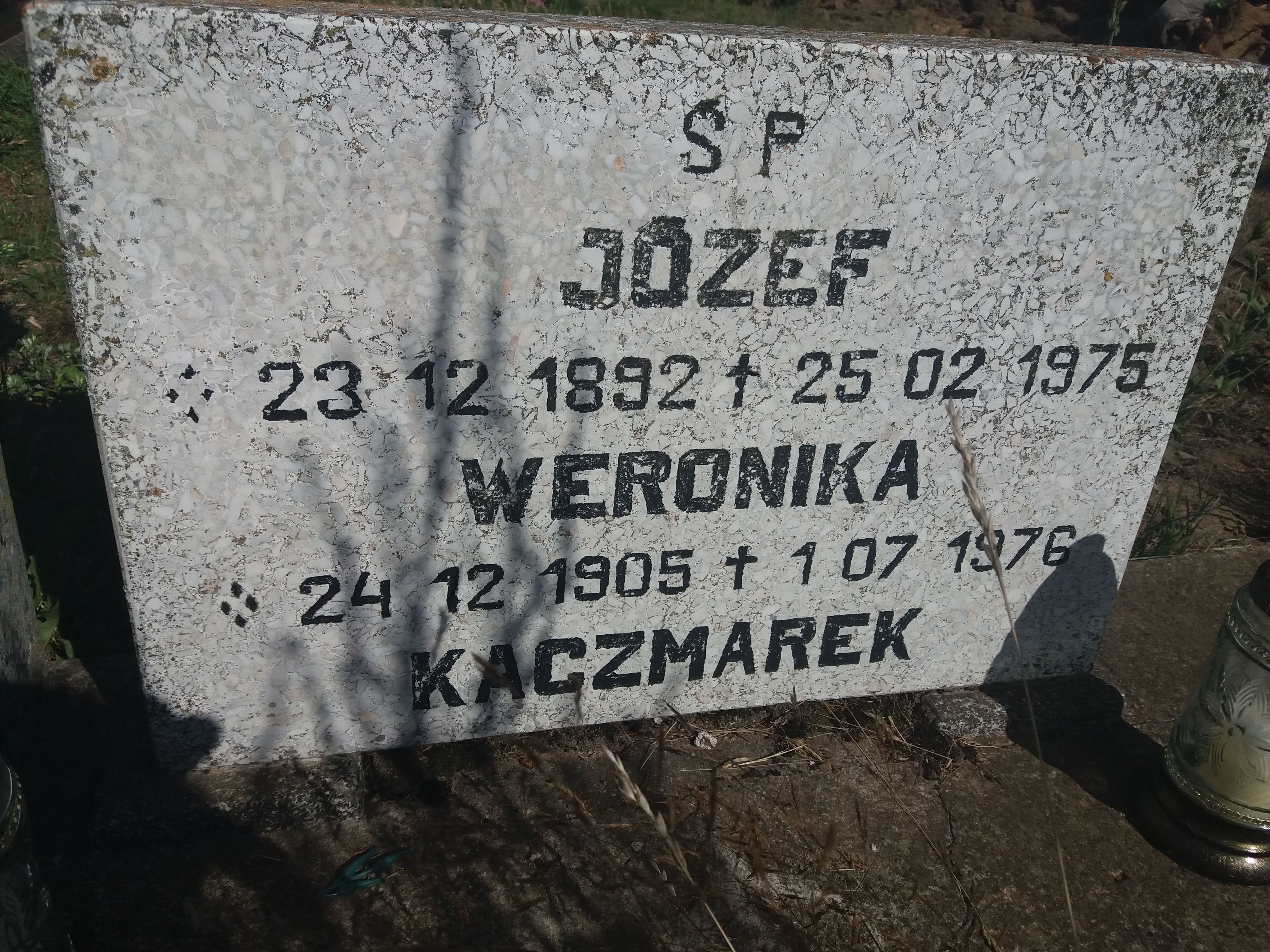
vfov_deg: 49.7
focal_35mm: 28
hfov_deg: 63.4
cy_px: 476
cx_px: 635
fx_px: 1027
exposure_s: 1/5204
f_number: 1.9
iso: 64
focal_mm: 3.7
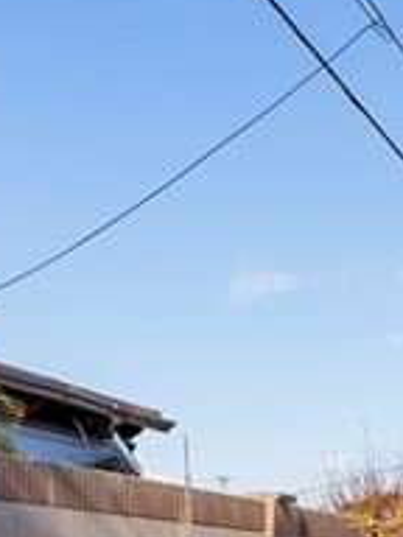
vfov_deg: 22.4
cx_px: 856
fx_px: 1273
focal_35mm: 82
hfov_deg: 14.3
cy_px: 600
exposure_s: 1/125
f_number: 6.3
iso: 100
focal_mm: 16
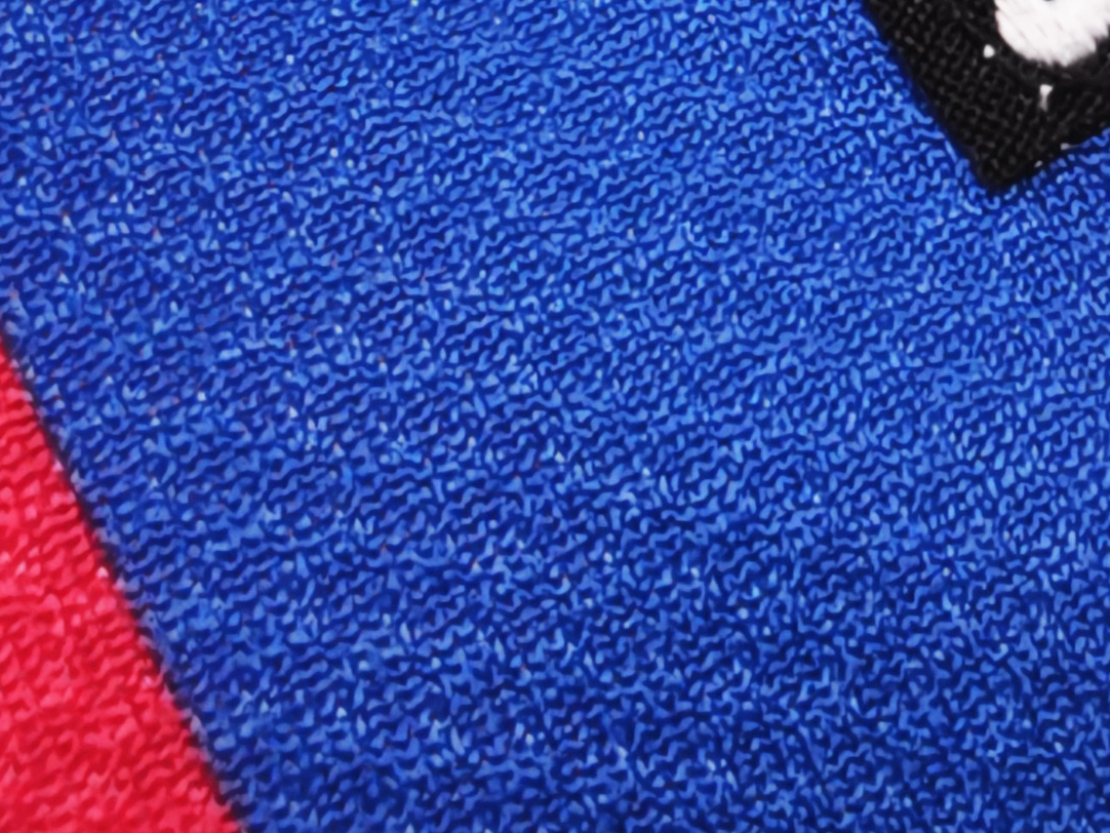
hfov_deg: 21.8
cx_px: 1213
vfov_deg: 15.6
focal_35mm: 85
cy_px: -529
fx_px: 2726
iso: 564
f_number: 2.2
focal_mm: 2.59
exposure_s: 1/120
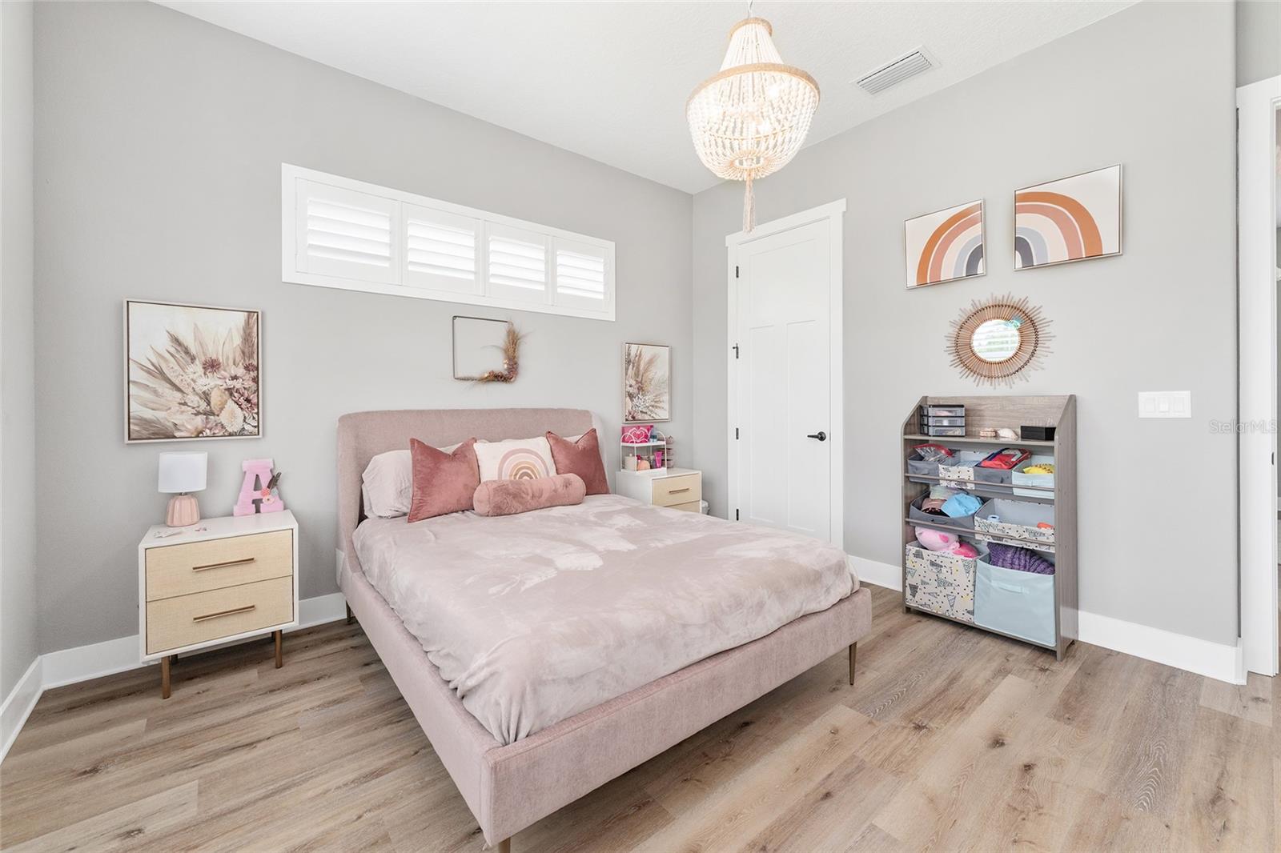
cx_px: 640
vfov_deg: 81.2
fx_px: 498
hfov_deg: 104.3
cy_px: 426
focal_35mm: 14
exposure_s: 1/10
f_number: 7.1
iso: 320
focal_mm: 14
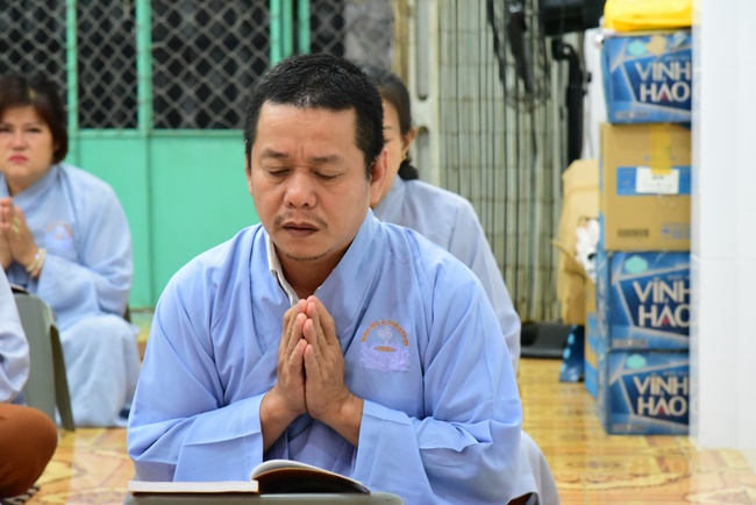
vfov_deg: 11.4
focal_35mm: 120
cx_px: 378
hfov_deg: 17.1
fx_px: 2521
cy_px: 252
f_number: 8
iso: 12800
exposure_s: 1/80
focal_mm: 120
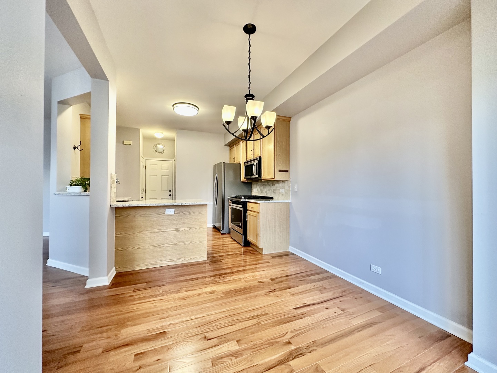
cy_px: 186
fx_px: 201
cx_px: 248
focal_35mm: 14
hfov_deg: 102.1
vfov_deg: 85.7
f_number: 2.2
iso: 250
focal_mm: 2.22
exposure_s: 1/120
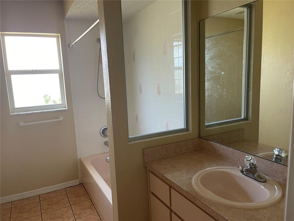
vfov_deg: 54.9
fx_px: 212
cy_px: 110
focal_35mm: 25
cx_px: 147
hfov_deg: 69.4
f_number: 1.6
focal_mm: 5.1
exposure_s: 1/60
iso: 160
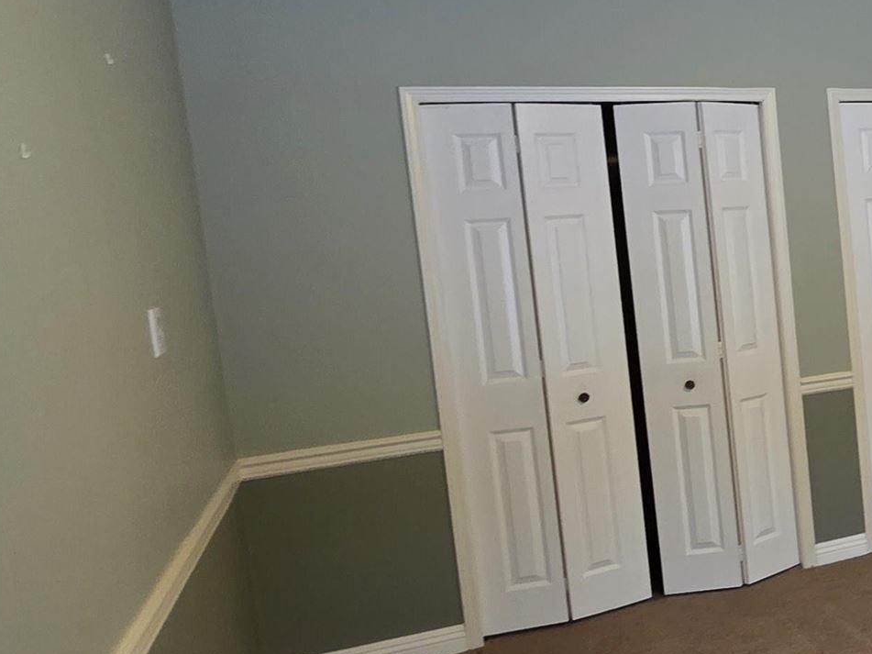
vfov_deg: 34.3
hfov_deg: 32.0
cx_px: 1176
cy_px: 298
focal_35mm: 42
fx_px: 1058
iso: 250
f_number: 1.9
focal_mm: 2.2
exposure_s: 1/60
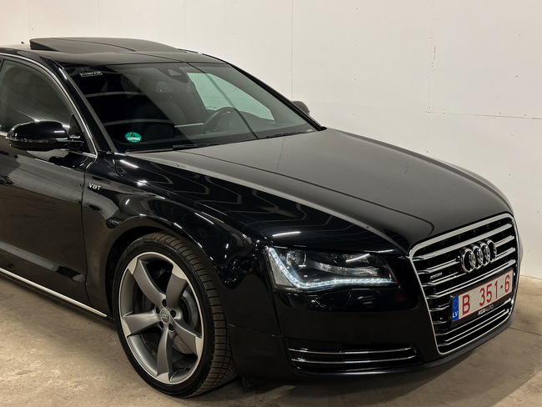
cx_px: 271
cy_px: 204
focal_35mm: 48
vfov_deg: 30.3
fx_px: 752
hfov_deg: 39.6
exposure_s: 1/50
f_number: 1.8
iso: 160
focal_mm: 6.86
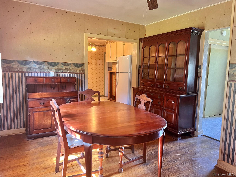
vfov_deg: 53.1
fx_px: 177
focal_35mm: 26
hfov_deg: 67.3
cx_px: 118
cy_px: 88
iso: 320
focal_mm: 5.7
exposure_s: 1/60
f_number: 1.5
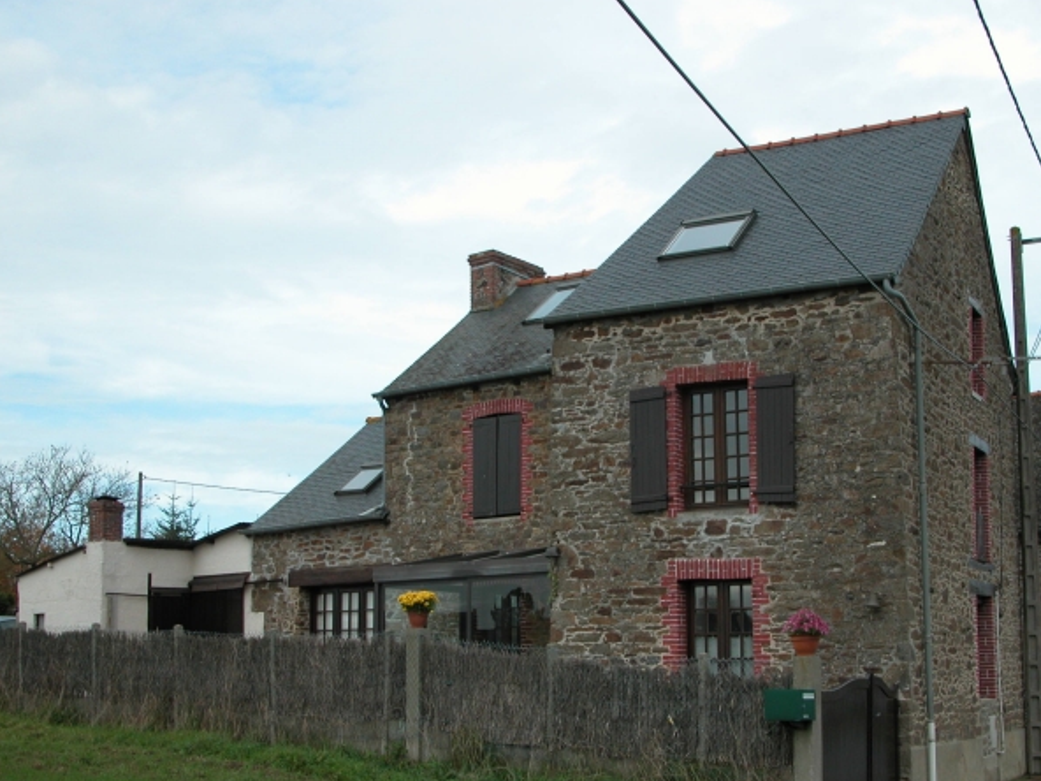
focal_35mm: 53
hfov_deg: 36.1
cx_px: 577
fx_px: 1594
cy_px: 445
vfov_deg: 27.5
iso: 100
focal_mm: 11.6
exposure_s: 1/196
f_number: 5.3
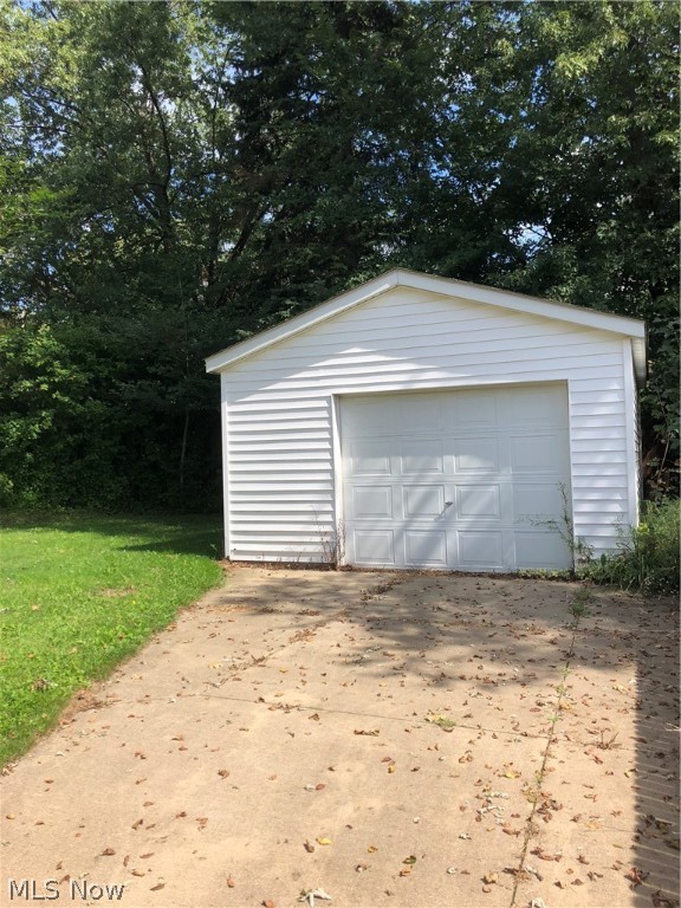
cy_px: 454
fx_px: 734
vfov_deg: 63.4
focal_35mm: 28
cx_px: 340
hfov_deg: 49.7
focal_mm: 3.99
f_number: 1.8
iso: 20
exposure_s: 1/1372
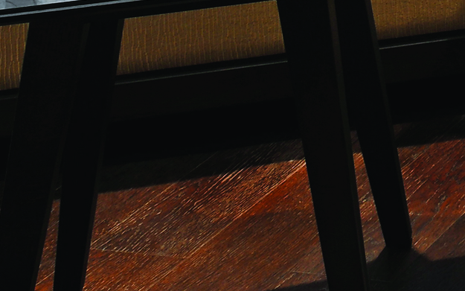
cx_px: 1225
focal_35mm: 137
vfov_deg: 8.5
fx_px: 1737
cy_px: -487
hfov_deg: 11.6
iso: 100
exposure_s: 3
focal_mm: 24
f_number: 11
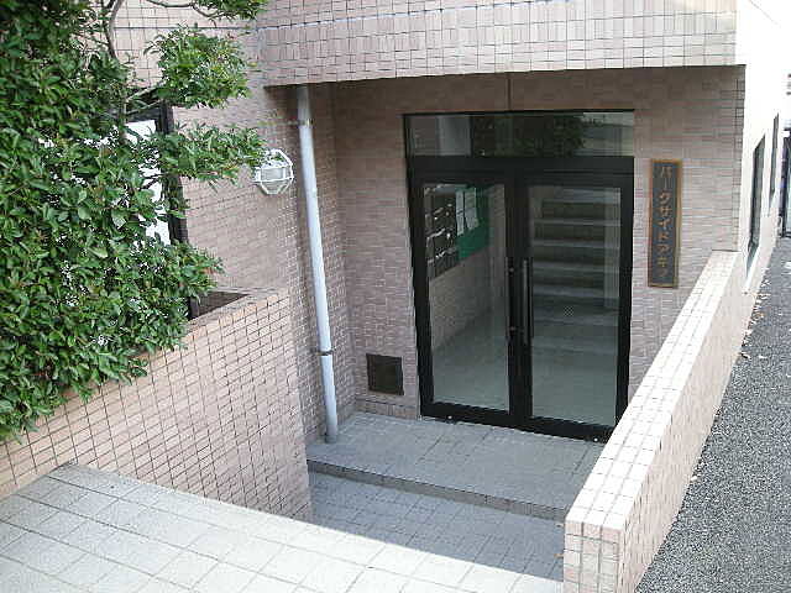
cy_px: 296
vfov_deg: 40.7
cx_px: 396
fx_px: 800
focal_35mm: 35
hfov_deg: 52.6
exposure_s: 1/60
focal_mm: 5.7
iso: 115
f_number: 2.8
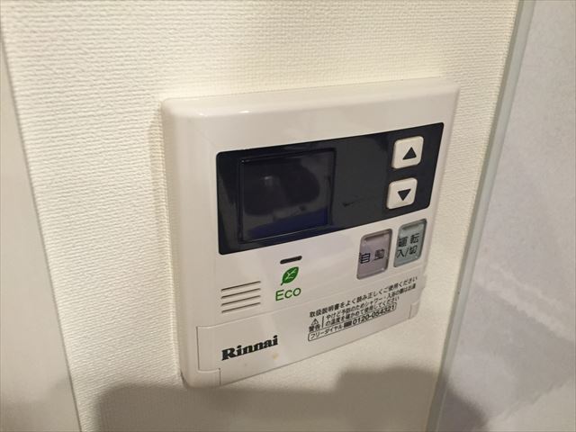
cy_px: 216
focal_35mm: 29
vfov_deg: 48.2
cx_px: 288
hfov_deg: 61.7
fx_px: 483
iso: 200
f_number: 2.2
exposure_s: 1/30
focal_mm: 4.15
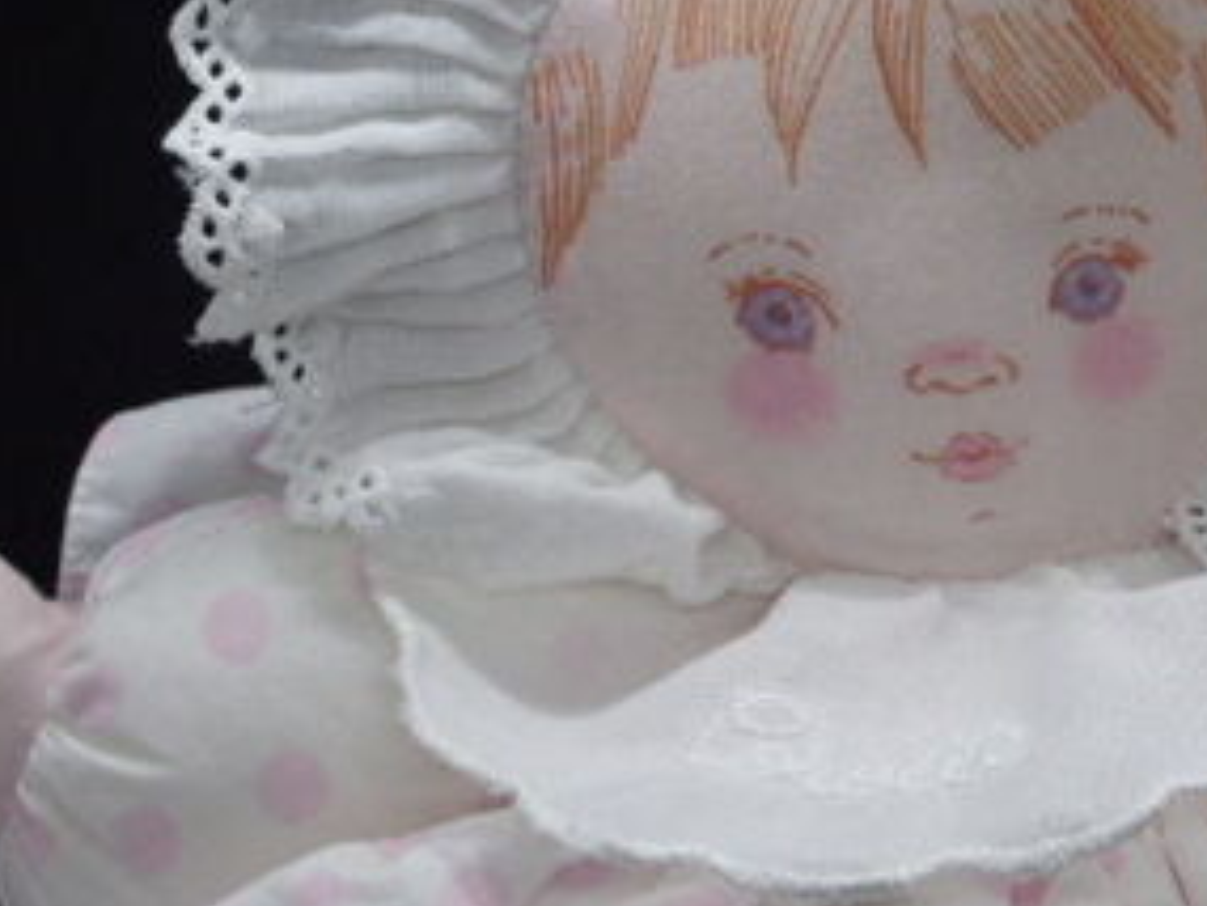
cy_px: 279
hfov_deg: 20.3
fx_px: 3349
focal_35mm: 96
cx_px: 927
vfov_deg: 15.4
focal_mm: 9.7
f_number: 4.6
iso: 160
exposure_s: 1/60
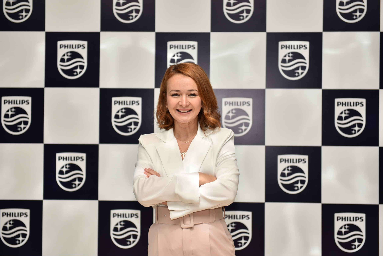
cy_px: 127
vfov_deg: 18.9
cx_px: 189
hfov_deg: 28.1
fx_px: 766
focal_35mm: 72
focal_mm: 70
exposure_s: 1/250
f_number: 2.8
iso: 100
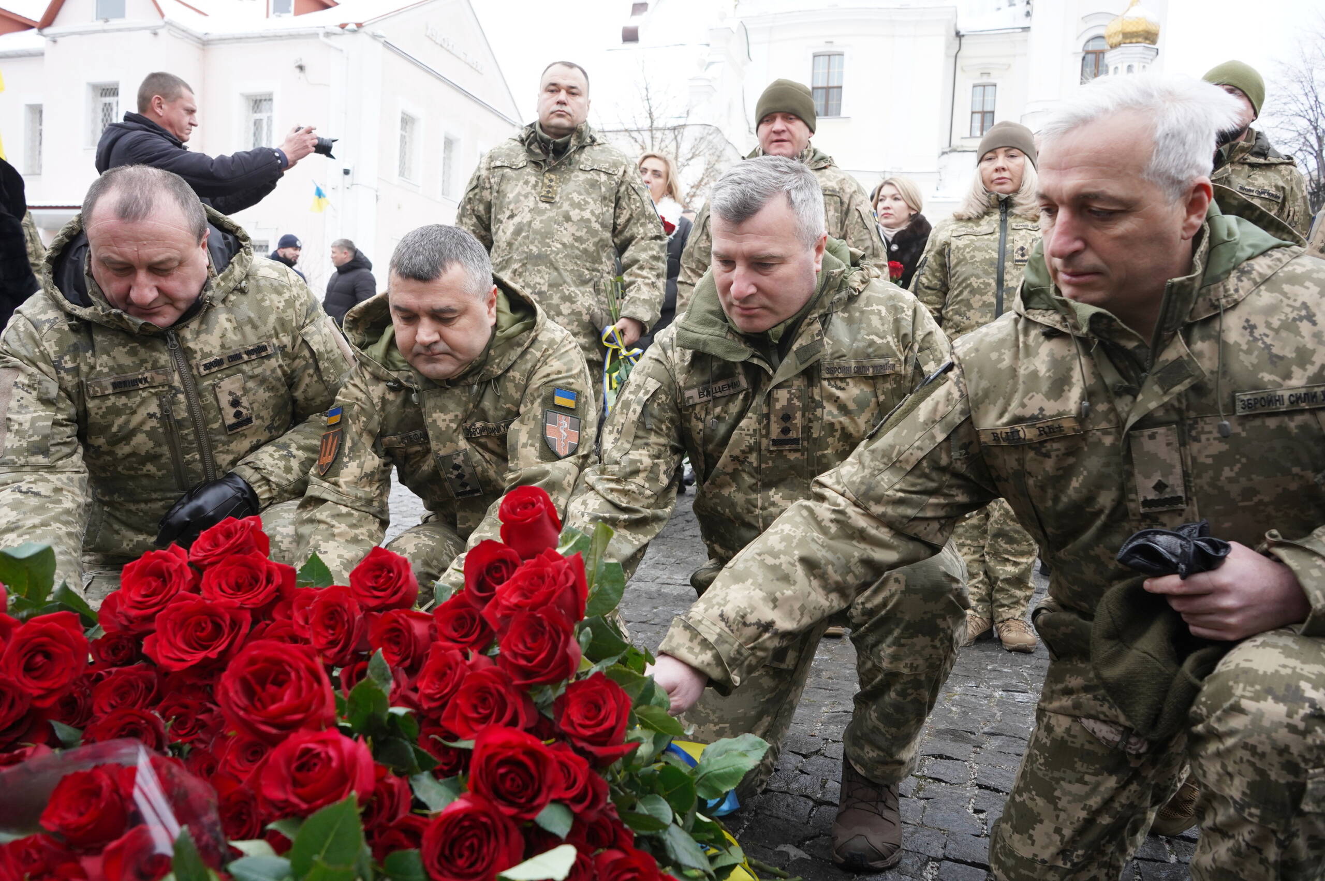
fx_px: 1030
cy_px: 440
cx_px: 662
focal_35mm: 28
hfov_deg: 65.5
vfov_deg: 46.3
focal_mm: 28
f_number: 7.1
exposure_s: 1/160
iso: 1600
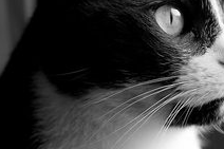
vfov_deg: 9.2
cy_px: 56
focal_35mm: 148
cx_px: 188
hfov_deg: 13.8
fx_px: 923
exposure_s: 1/60
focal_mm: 35
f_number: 2.2
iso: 100
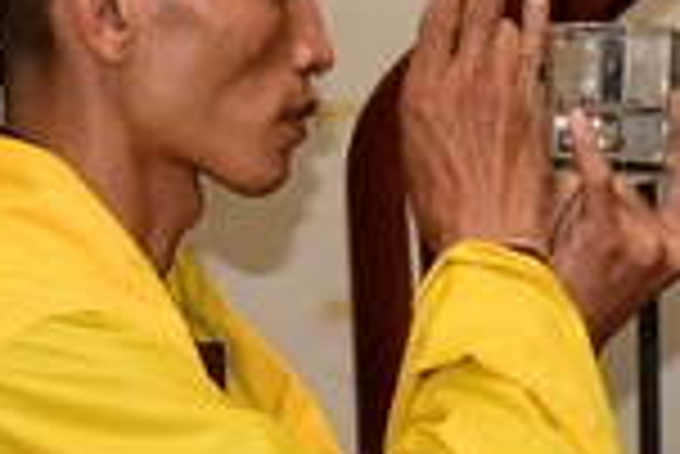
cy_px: 270
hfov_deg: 8.6
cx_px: 648
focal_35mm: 237
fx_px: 4481
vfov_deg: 5.8
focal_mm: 55
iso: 800
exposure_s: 1/80
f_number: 5
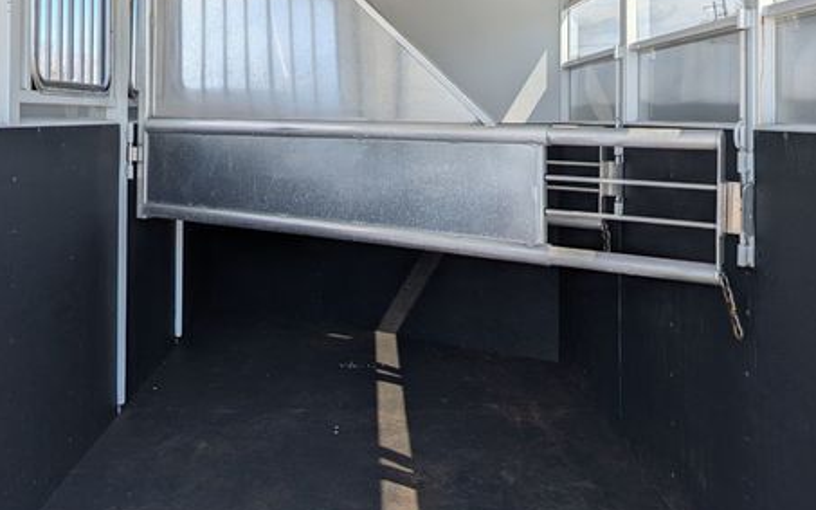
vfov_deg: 34.3
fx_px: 800
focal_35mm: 36
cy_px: 105
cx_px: 367
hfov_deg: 53.9
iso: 19
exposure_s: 1/486
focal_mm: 6.9
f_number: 1.68
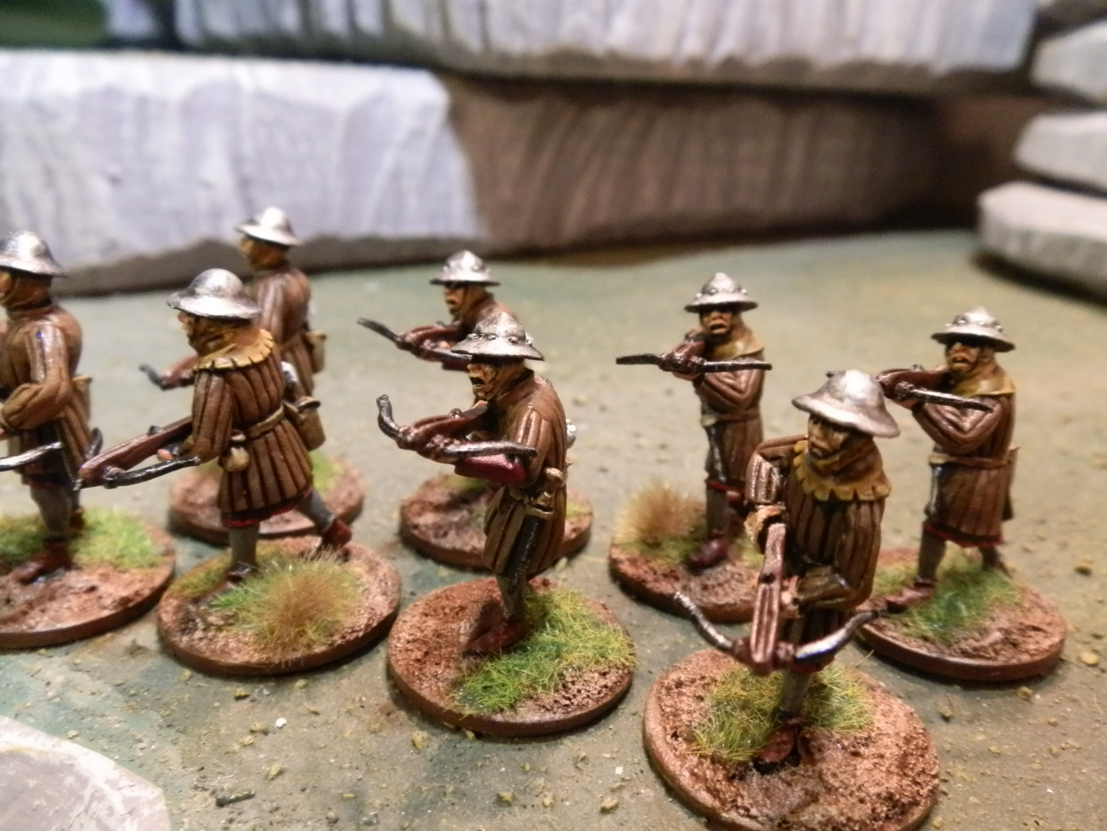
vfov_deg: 49.7
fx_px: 895
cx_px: 554
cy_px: 416
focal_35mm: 28
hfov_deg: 63.4
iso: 400
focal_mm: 5
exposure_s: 1/30
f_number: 3.1
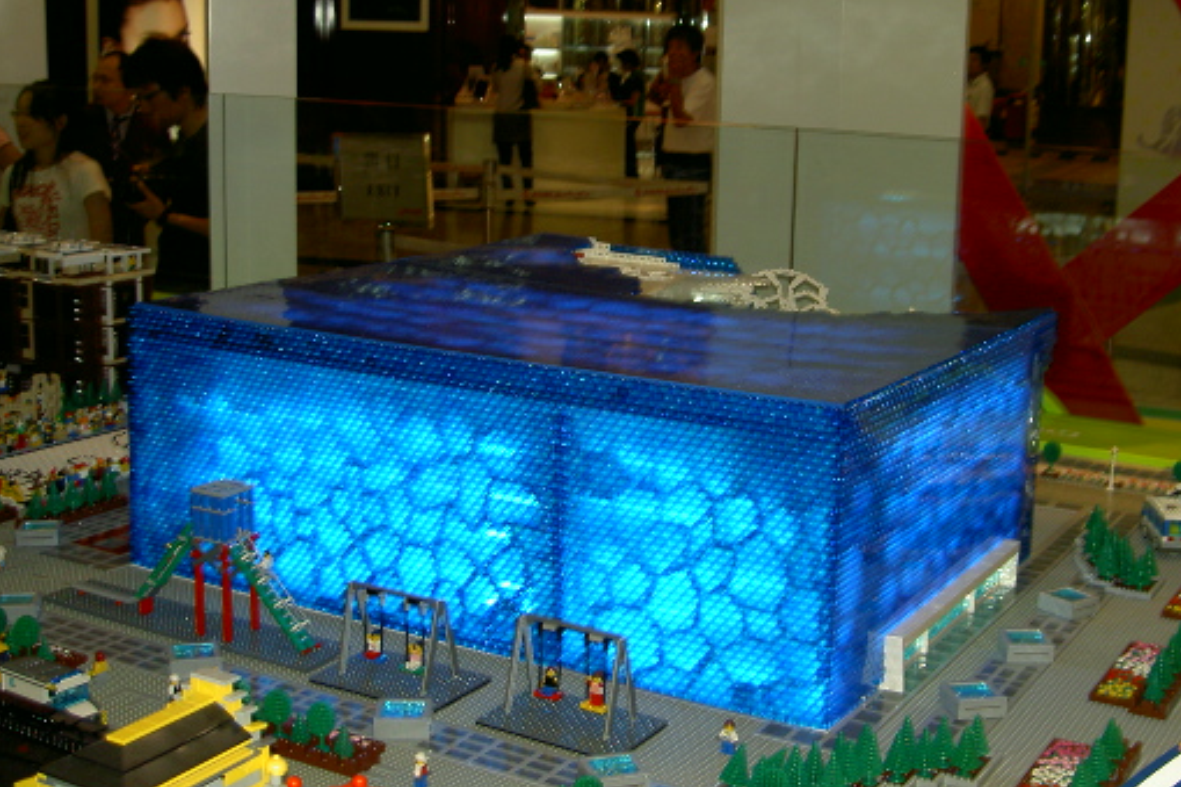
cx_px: 664
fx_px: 1672
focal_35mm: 51
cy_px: 369
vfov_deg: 26.5
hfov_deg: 38.8
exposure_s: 1/60
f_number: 2.8
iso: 50
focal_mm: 8
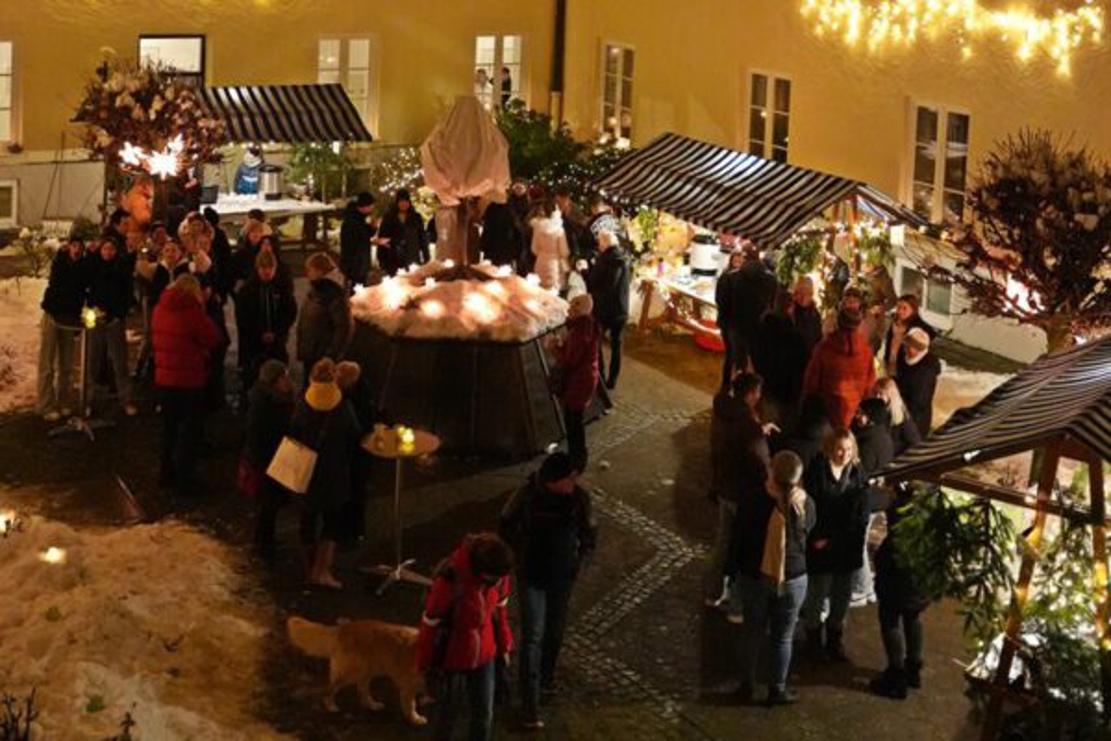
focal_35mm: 29
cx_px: 556
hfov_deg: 63.3
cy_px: 370
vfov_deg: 44.7
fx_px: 901
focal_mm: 29.2
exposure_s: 1/100
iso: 12800
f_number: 2.8
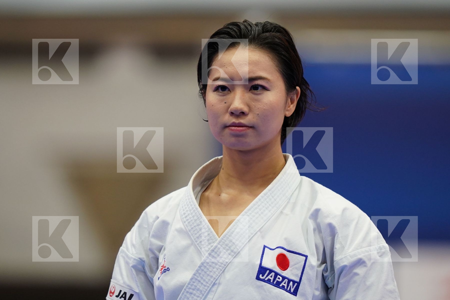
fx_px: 7499
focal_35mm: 600
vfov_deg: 2.3
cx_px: 225
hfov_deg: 3.4
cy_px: 150
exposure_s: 1/400
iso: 1250
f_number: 2.8
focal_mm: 400
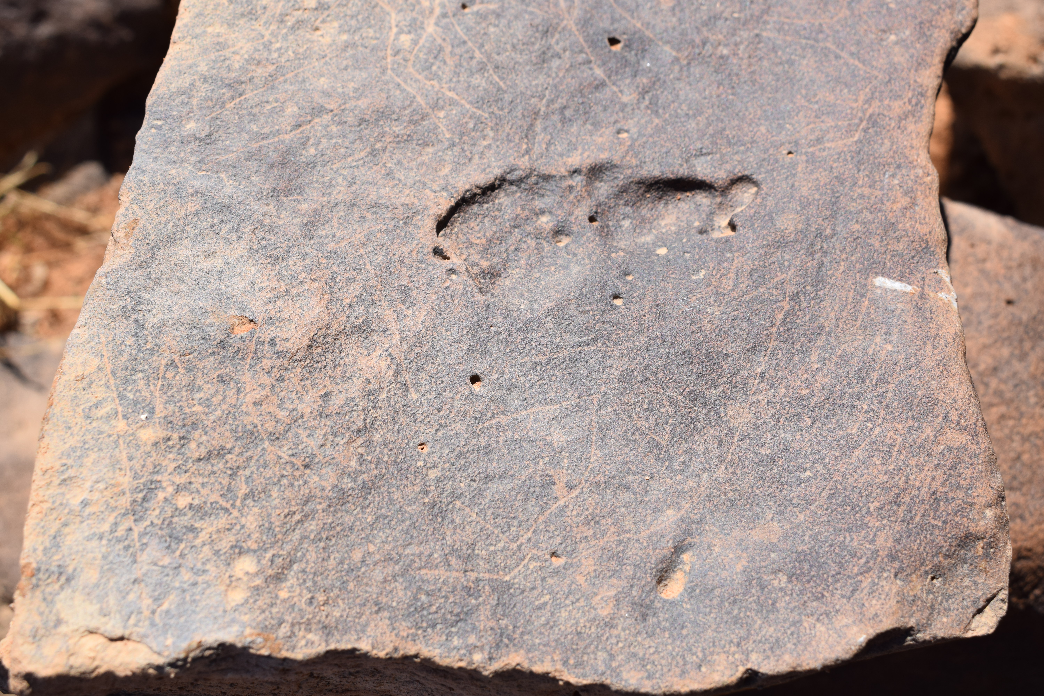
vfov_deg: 30.8
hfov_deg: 45.0
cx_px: 522
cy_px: 348
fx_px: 1261
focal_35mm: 44
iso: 200
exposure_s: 1/400
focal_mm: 29
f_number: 10
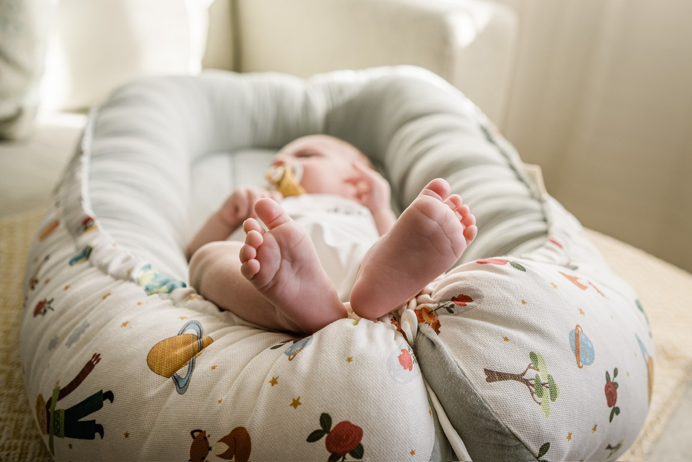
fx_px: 673
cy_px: 231
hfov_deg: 54.4
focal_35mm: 35
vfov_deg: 37.9
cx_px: 346
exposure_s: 1/160
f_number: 2.8
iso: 160
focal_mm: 23
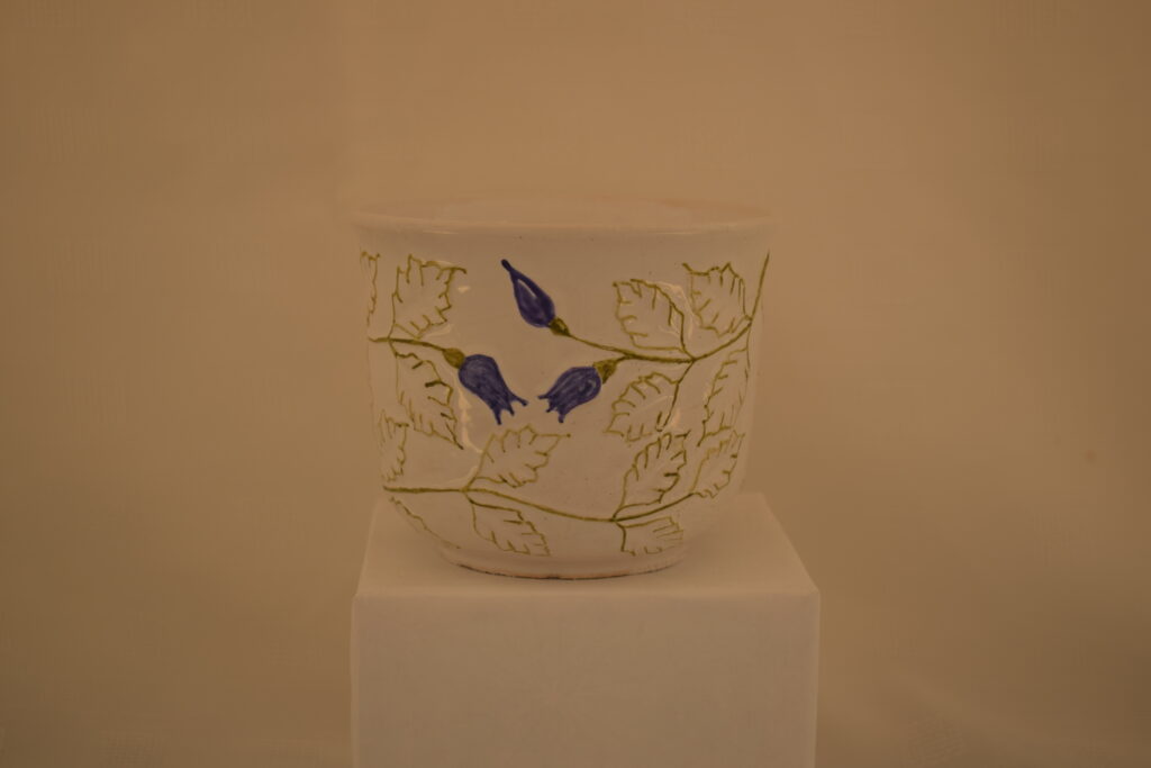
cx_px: 576
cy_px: 384
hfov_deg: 33.4
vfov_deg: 22.6
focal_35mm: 60
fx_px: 1918
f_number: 4.8
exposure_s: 1/160
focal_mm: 40
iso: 200
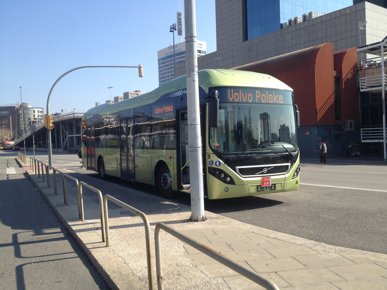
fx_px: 391
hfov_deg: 52.6
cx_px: 194
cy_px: 145
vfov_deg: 40.7
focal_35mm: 35
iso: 50
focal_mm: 4.28
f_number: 2.4
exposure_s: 1/1104
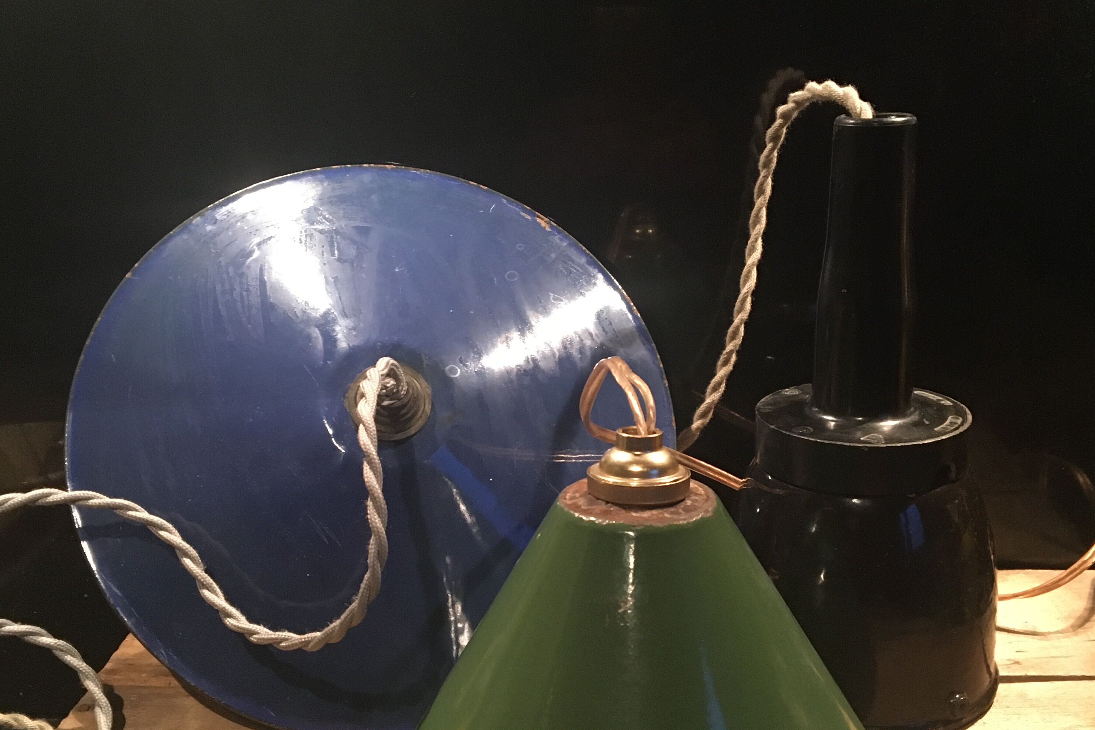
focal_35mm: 41
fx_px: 1247
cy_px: 416
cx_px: 552
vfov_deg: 32.6
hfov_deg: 47.4
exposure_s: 1/17
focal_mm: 4.15
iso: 250
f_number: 2.2
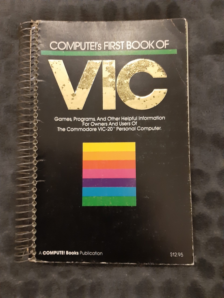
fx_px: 233
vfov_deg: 65.3
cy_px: 149
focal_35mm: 27
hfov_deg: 51.4
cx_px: 112
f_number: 1.7
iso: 800
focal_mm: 3.93
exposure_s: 1/20
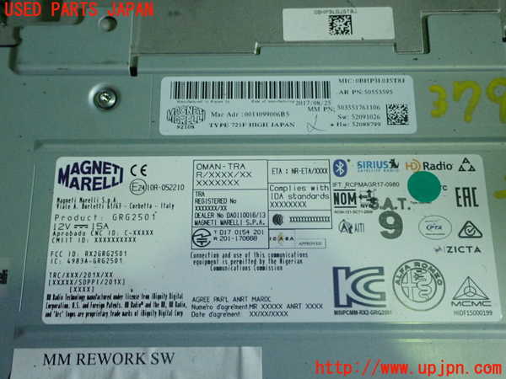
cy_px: 190
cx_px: 253
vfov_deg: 35.1
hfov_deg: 45.8
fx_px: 599
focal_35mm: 41
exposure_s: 1/20
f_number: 11
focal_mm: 7.31
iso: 800
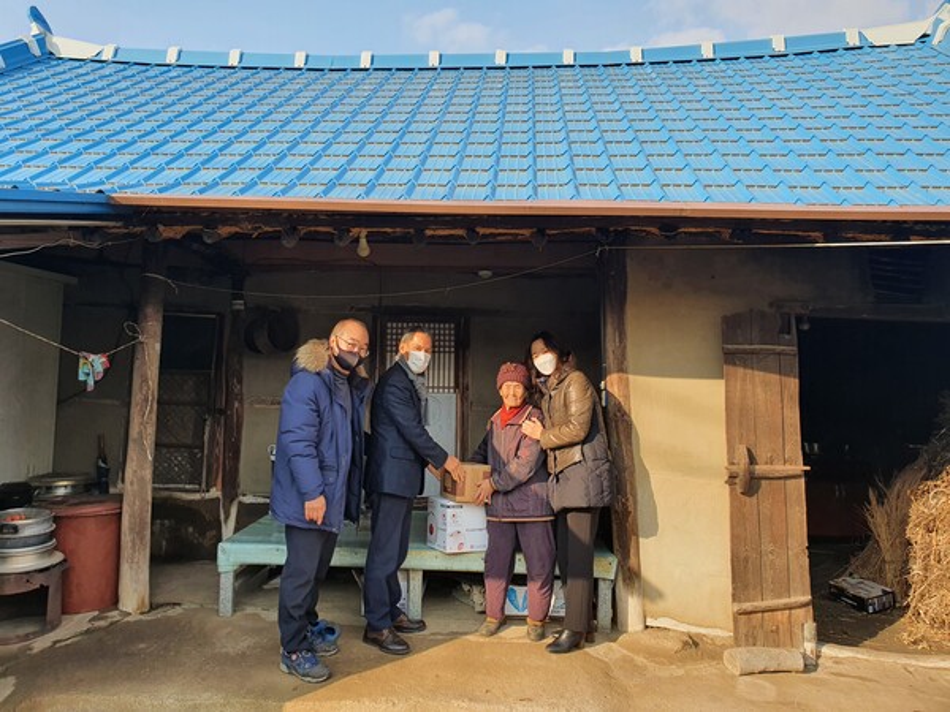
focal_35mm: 26
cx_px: 475
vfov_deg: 53.1
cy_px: 356
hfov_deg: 67.3
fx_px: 714
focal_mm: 4.32
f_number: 2.4
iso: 50
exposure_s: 1/439
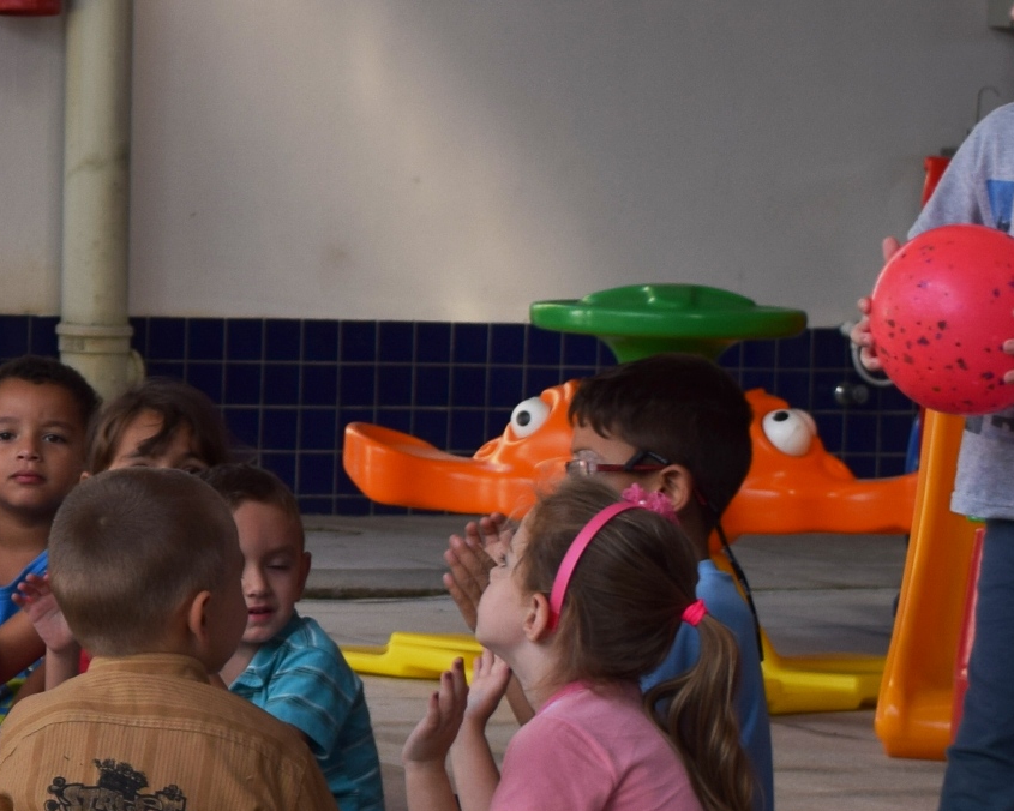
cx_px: -424
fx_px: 5582
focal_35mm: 186
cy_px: 269
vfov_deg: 8.3
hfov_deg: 10.1
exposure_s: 1/200
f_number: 7.1
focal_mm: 31
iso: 100
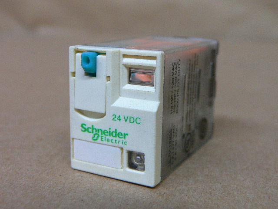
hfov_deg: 37.5
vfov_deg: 28.6
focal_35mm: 51
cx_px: 139
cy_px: 104
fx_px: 410
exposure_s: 1/30
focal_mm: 6.8
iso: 200
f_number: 2.8
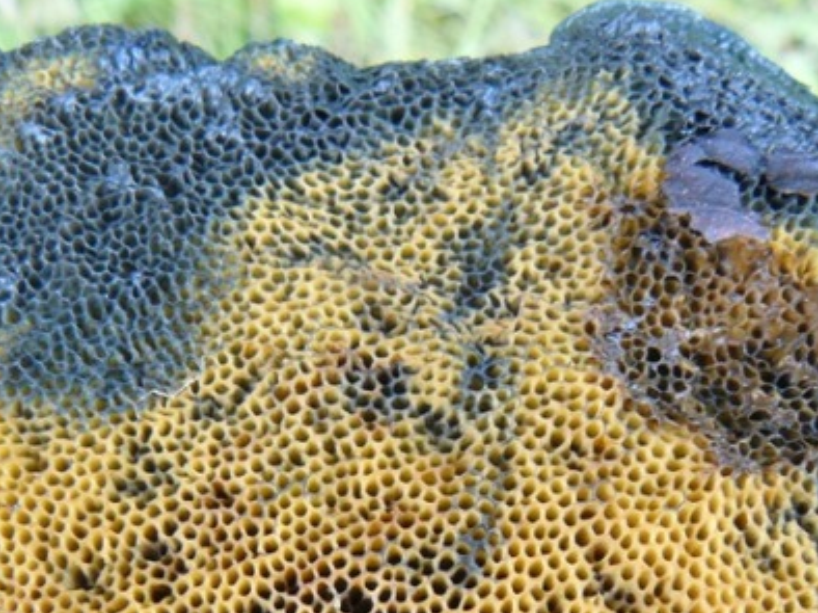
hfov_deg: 30.3
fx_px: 1511
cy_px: 531
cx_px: 397
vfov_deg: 22.4
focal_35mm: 64
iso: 100
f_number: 5
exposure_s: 1/13
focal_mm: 6
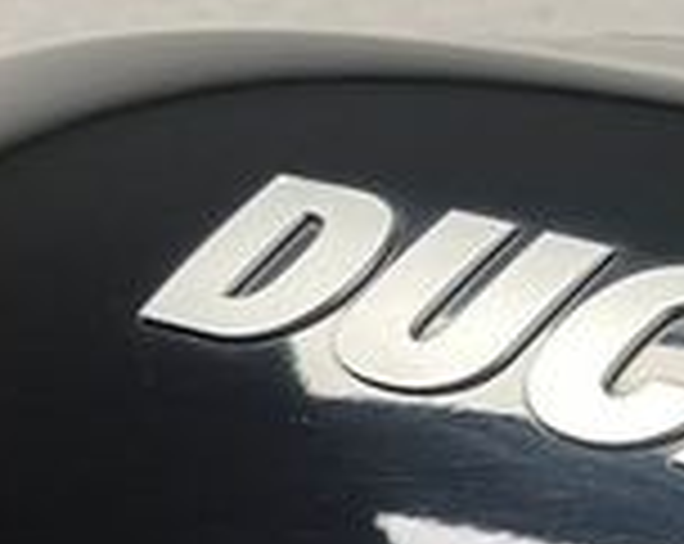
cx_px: 738
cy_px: 423
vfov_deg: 14.3
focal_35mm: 107
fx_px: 2162
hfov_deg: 17.4
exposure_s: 1/50
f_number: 1.6
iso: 80
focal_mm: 5.1
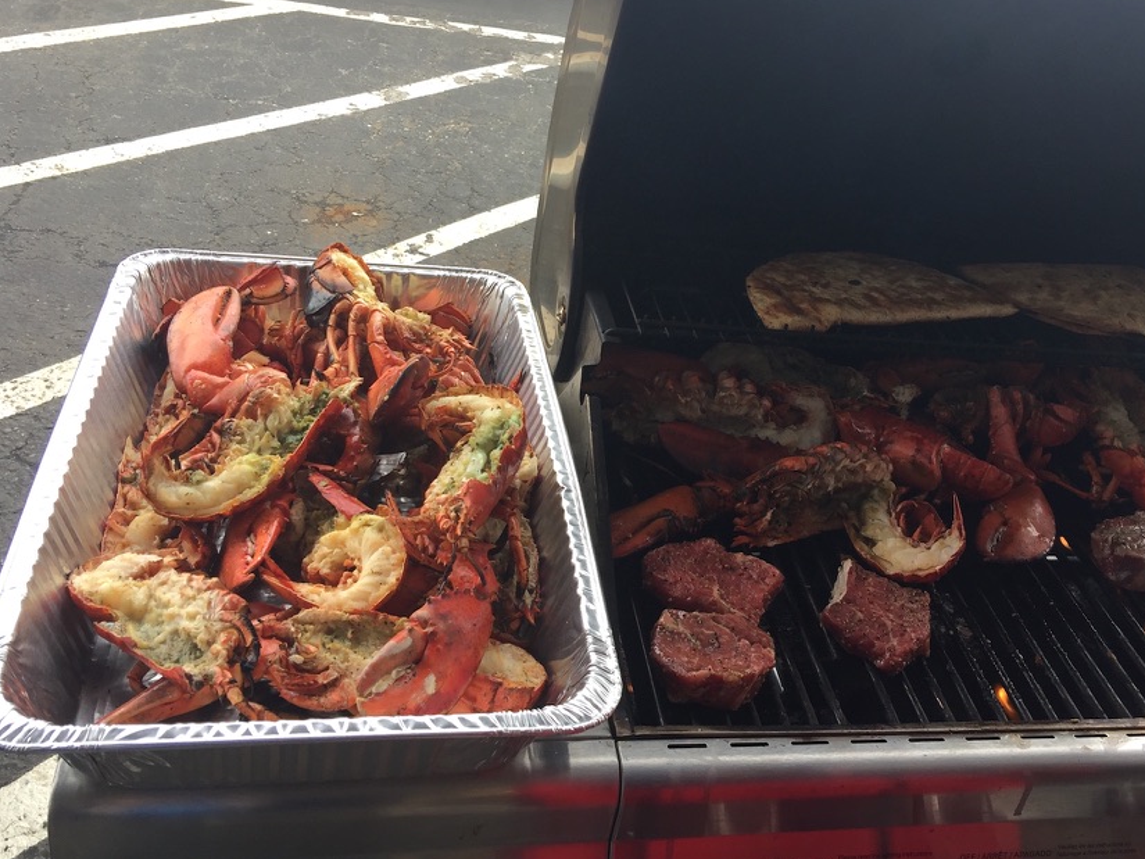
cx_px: 655
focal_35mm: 36
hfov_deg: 51.2
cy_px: 390
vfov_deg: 39.6
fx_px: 1191
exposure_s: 1/197
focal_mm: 4.15
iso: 32
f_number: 2.2
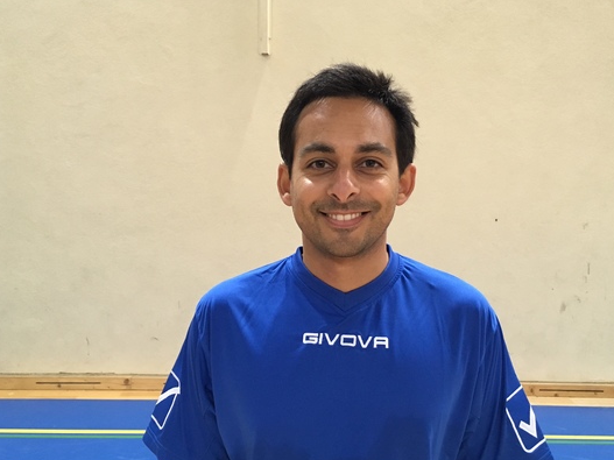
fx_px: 585
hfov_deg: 55.3
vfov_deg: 42.9
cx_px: 319
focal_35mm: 33
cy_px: 250
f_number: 2.2
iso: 200
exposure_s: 1/20
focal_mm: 4.15
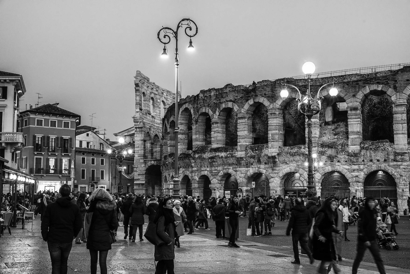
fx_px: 512
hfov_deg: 43.6
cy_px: 137
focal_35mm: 45
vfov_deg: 29.9
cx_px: 205
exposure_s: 1/30
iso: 2000
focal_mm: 30.2
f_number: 6.4
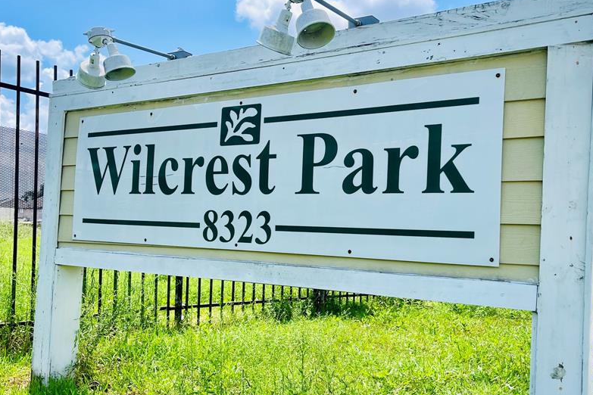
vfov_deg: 38.7
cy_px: 237
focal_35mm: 34
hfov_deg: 55.8
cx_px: 312
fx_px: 560
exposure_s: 1/2660
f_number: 1.6
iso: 32
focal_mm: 5.1
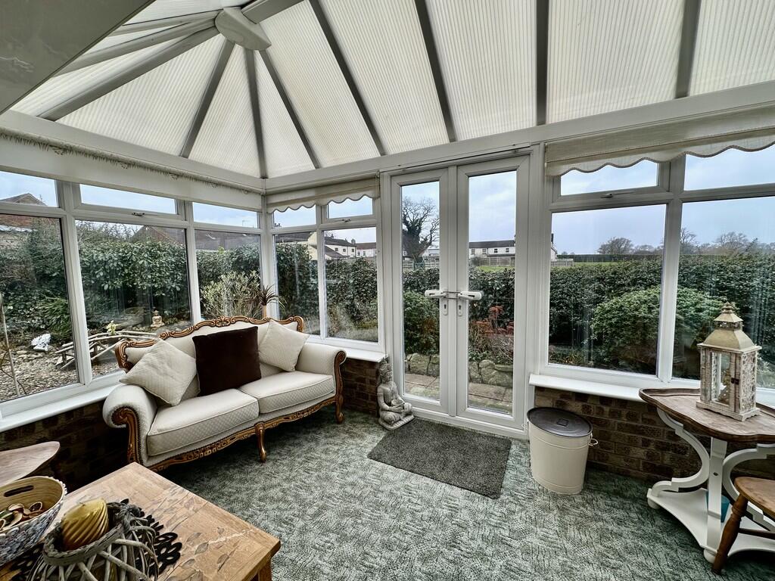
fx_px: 313
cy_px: 290
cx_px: 388
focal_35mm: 14
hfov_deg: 102.1
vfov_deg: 85.7
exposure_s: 1/219
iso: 40
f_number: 2.2
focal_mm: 2.22
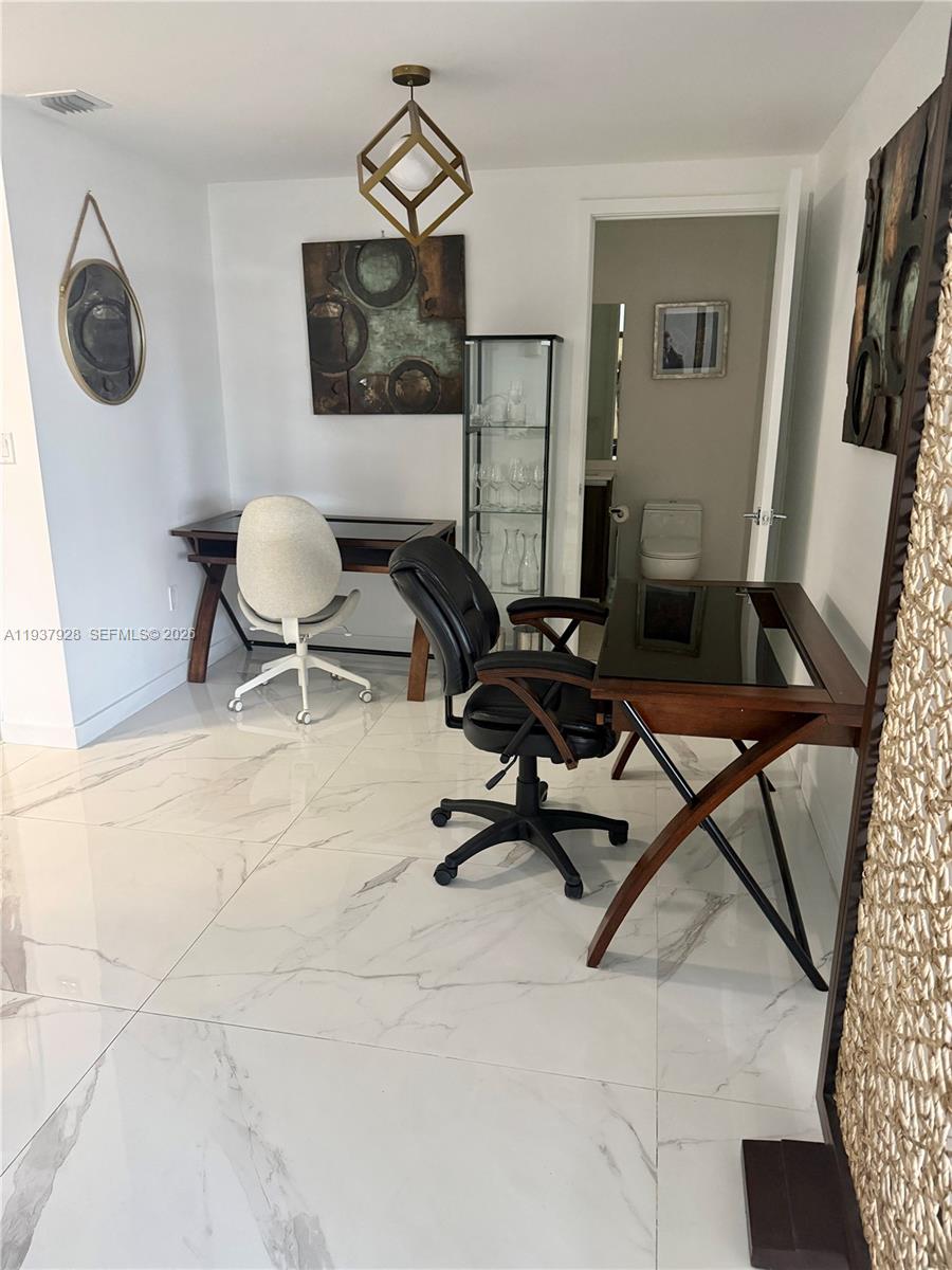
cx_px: 476
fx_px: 880
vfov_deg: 71.6
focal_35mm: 24
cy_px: 635
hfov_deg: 56.8
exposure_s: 1/60
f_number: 1.78
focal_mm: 6.76
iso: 400
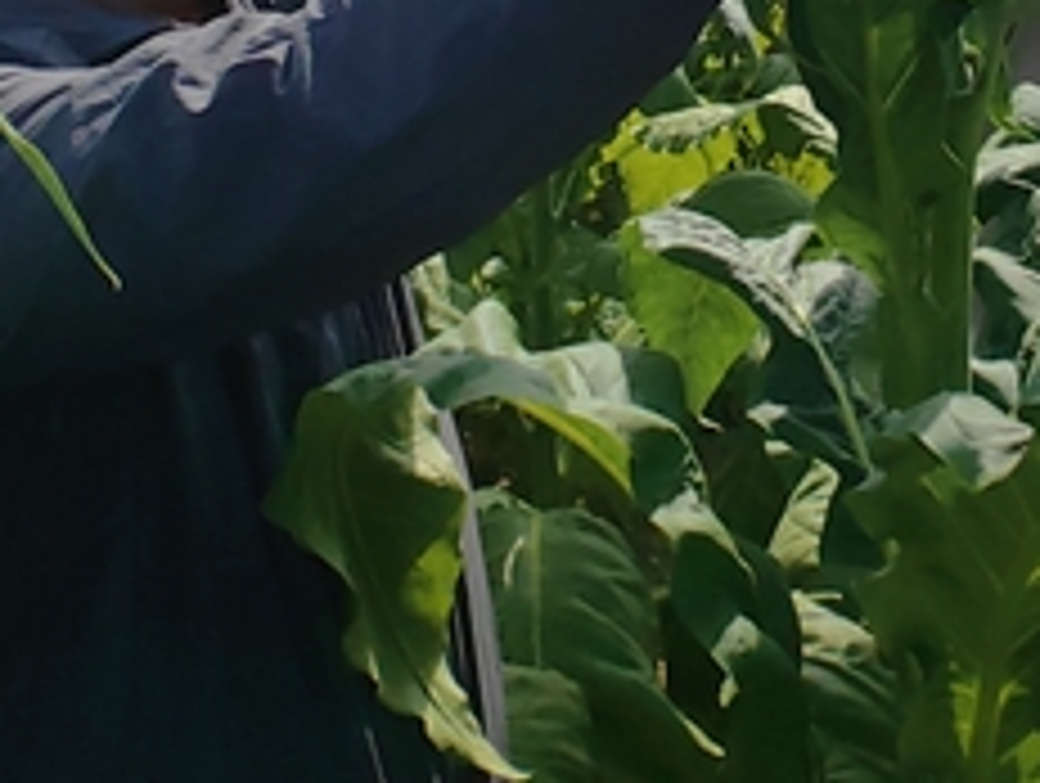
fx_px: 1685
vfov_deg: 22.7
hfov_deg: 32.7
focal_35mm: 56
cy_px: -297
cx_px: 918
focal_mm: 1.76
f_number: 2.2
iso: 50
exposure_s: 1/1531
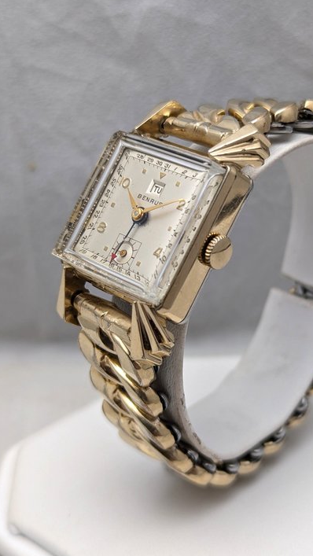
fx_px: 870
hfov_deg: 20.3
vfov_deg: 35.4
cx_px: 219
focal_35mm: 59
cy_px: 259
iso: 54
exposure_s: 1/60
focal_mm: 6.81
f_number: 1.85
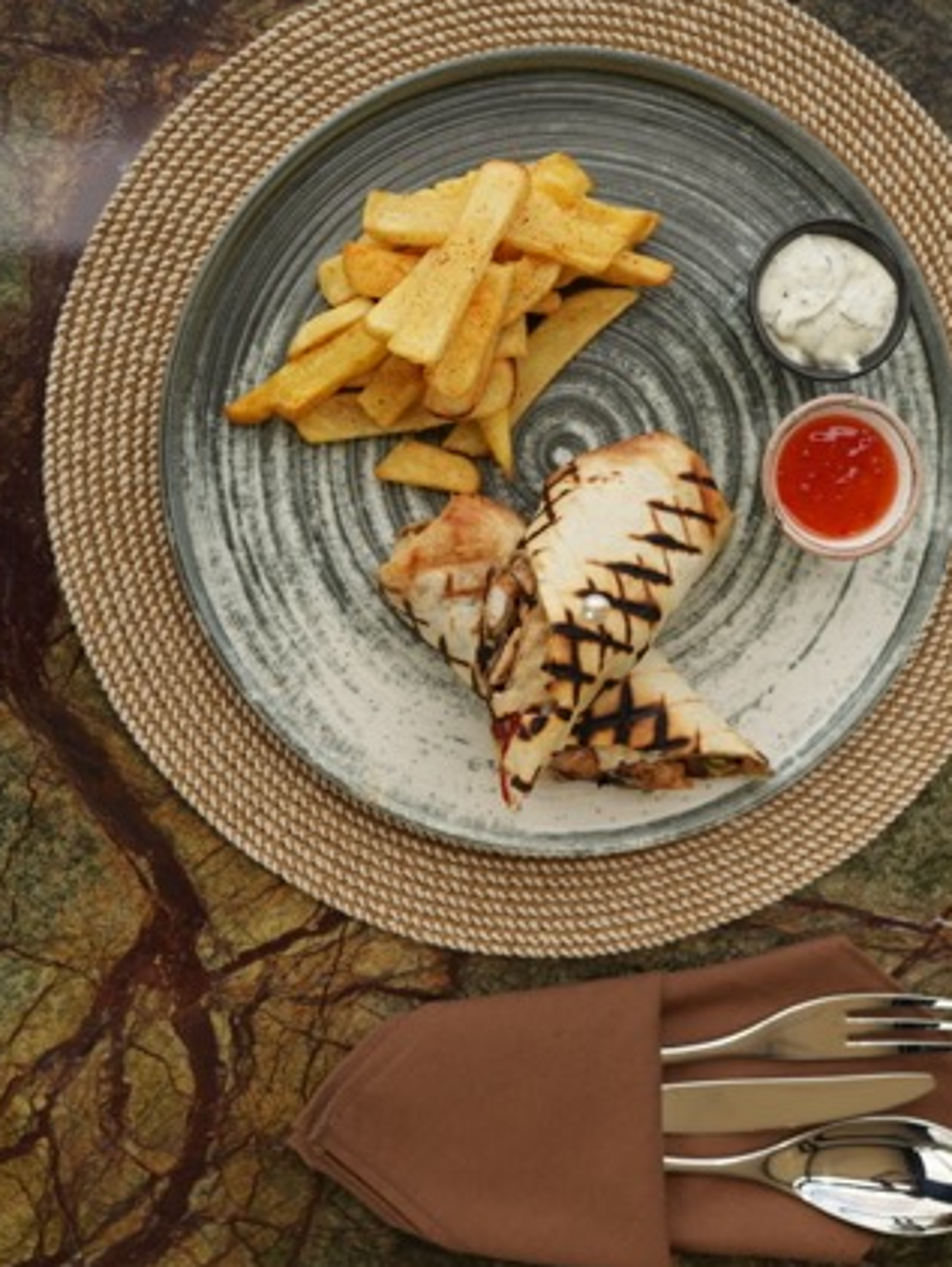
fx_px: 1868
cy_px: 638
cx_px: 586
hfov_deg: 28.5
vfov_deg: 37.5
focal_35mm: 51
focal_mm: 35
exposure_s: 1/1000
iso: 200
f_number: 3.2
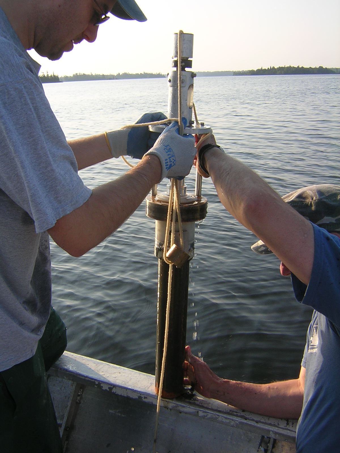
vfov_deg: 51.4
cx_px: 170
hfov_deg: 39.7
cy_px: 226
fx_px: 471
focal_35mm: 36
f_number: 5.2
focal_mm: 4.7
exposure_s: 1/219
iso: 100
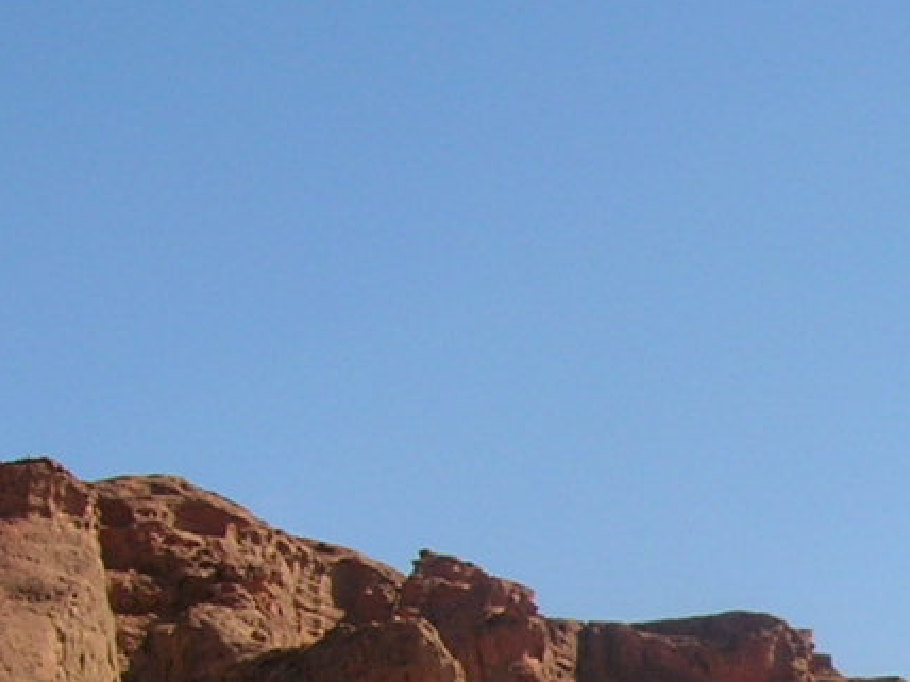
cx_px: 1325
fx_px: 3339
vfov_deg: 11.1
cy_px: 1130
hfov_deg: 14.6
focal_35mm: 127
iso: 50
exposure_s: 1/473
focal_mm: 5.7
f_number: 4.9
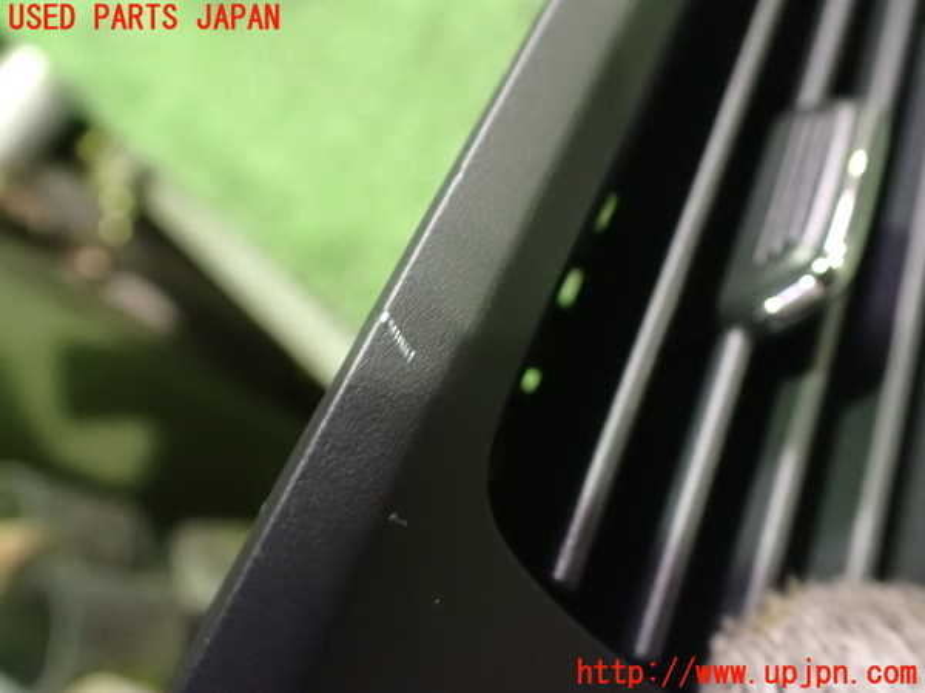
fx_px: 802
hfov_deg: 60.0
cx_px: 462
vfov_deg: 46.8
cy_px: 346
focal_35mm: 30
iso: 1600
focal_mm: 5.4
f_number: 2.3
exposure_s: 1/15
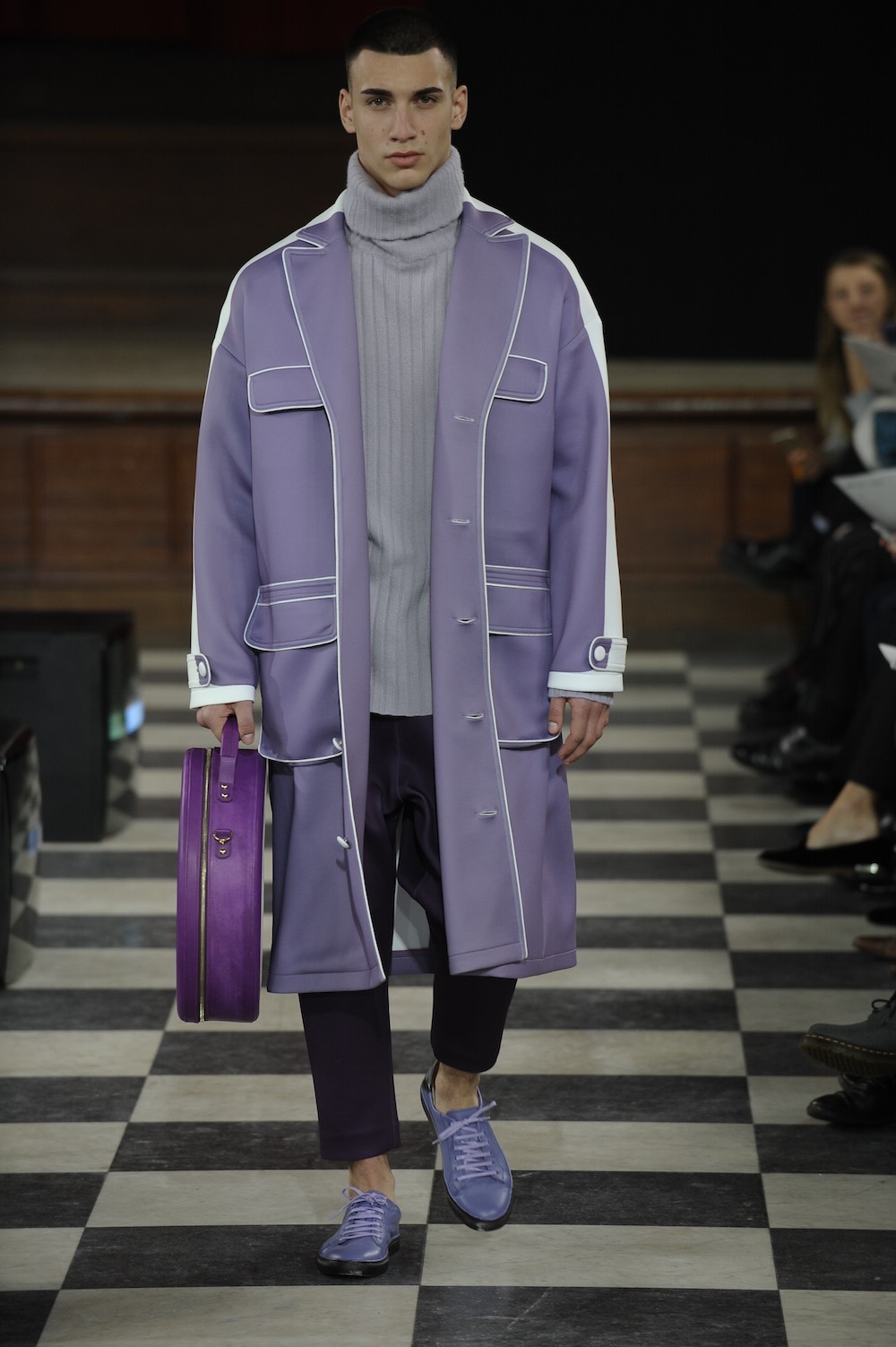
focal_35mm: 200
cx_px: 448
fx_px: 7476
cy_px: 674
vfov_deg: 10.3
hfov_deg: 6.9
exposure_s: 1/500
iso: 1000
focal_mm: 200
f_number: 4
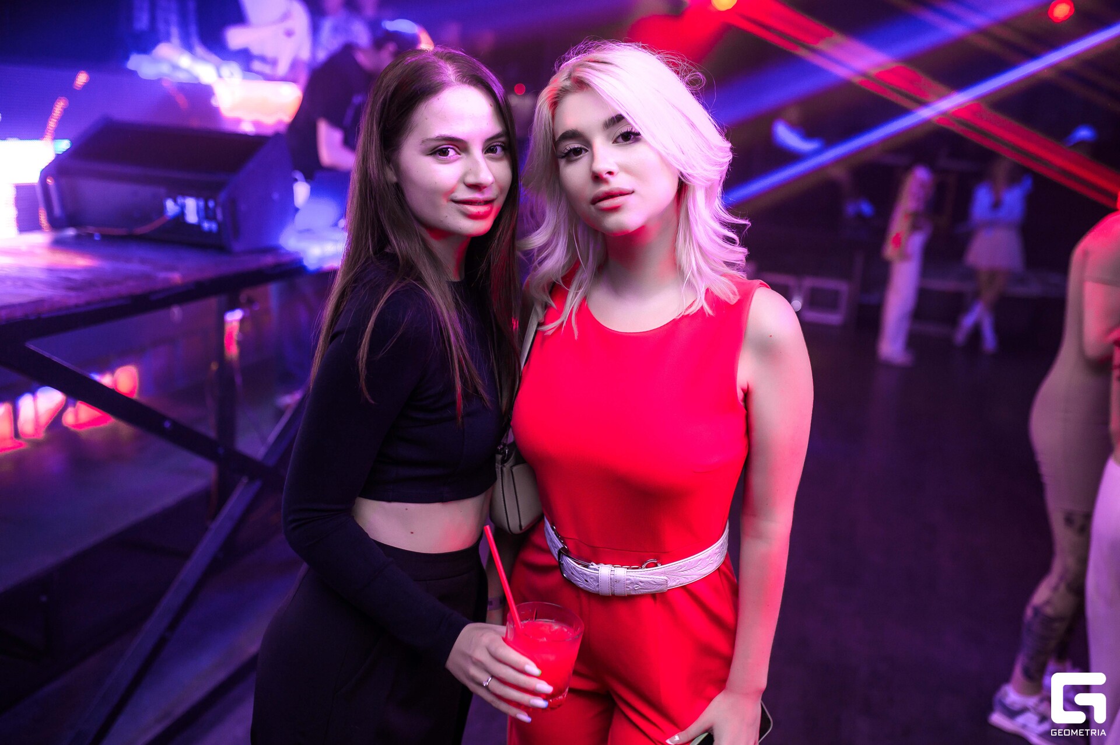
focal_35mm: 35
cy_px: 372
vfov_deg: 37.8
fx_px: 1088
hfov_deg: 54.5
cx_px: 560
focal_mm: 35
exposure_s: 1/200
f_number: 2.5
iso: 400
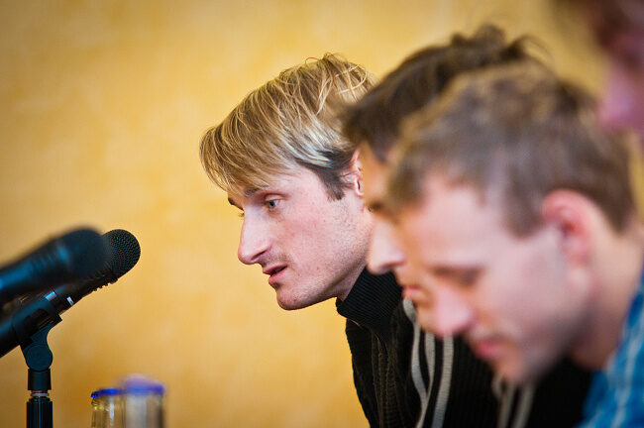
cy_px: 214
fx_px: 4289
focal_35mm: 240
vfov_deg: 5.7
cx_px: 322
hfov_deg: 8.6
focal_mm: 160
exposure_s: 1/60
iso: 1000
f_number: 2.8
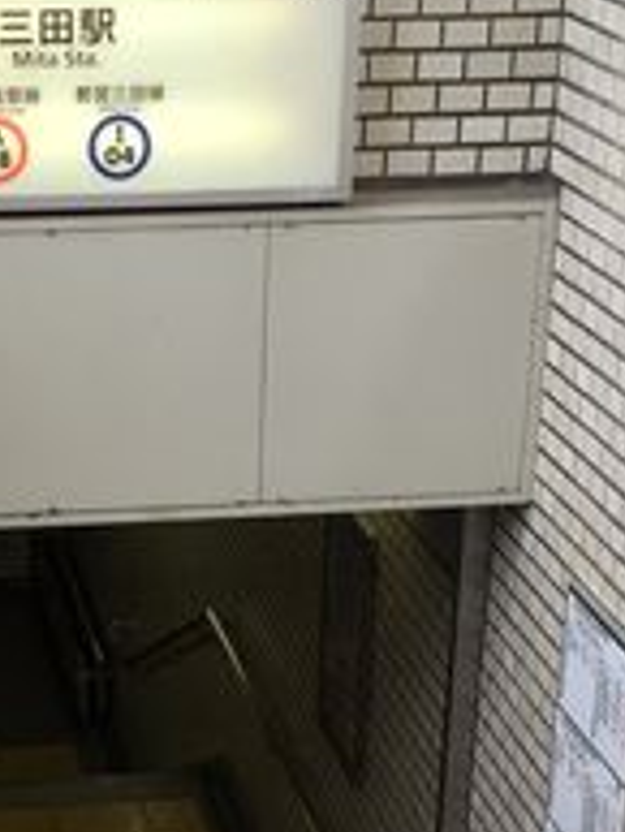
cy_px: 901
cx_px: 112
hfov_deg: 15.3
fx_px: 2309
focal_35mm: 96
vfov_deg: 19.6
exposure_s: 1/120
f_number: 2.2
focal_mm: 4.15
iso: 50
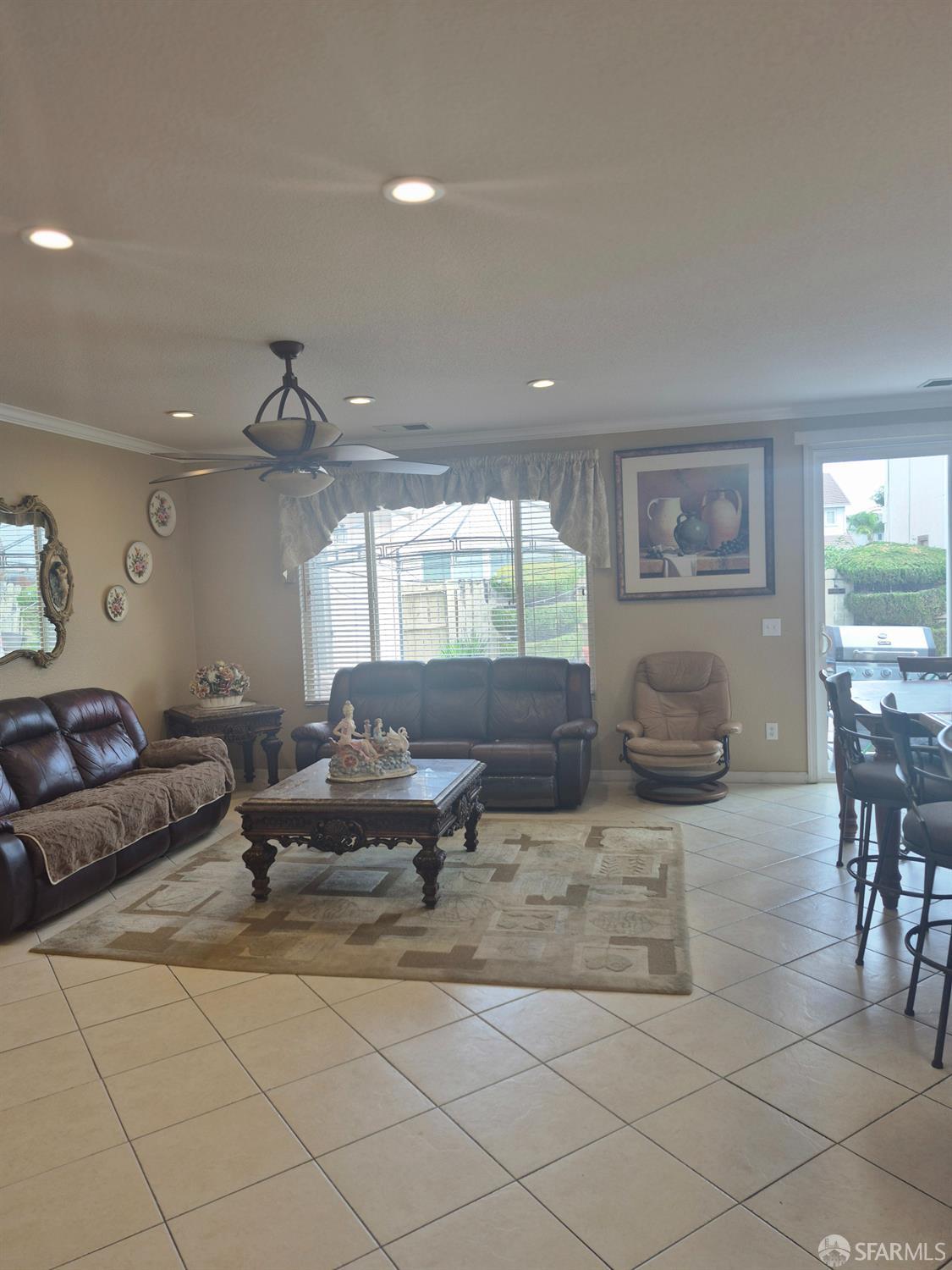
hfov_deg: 58.9
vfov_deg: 73.9
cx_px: 476
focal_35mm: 23
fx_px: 843
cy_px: 635
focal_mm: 5.4
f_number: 1.8
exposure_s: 1/120
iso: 32
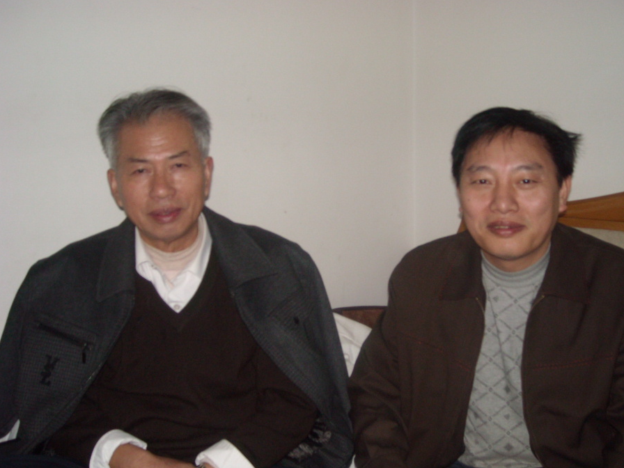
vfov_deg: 35.9
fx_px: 721
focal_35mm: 40
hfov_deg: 46.7
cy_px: 251
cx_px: 343
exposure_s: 1/60
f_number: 2.8
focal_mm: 5.7
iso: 200
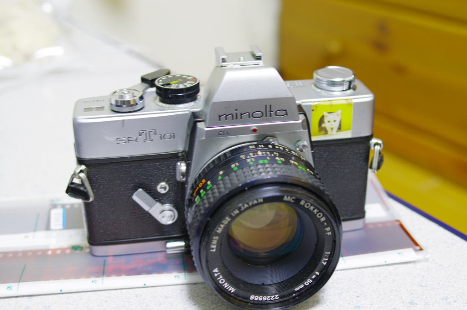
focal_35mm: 46
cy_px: 155
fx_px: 596
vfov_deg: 29.2
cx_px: 234
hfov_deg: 42.8
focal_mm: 31
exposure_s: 1/5
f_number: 5
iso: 400
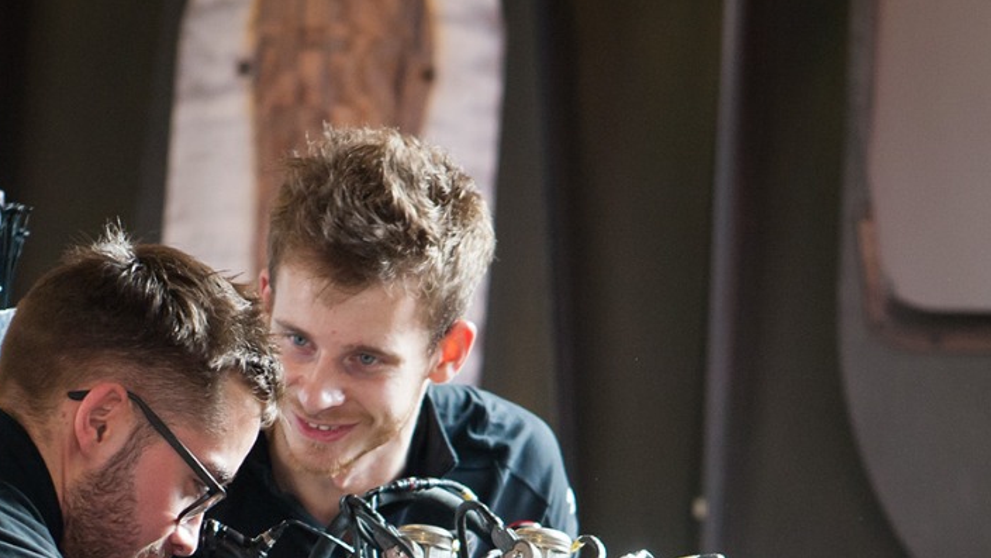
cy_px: 712
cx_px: 308
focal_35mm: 446
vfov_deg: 2.7
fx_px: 11720
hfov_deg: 4.8
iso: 1600
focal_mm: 185
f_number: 4
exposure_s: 1/250
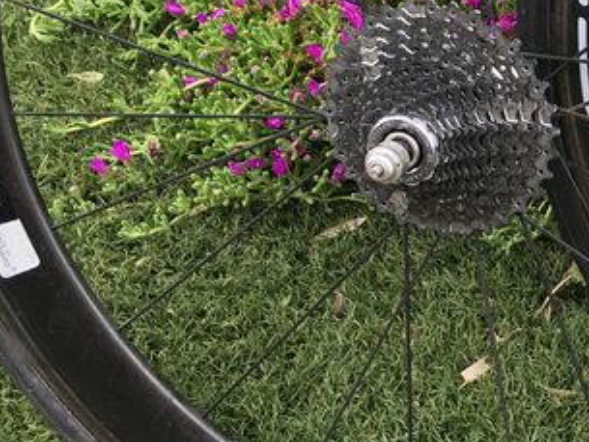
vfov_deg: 15.3
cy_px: 23
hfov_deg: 18.6
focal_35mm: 95
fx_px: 1617
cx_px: 850
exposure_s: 1/157
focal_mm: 4.15
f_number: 2.2
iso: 25
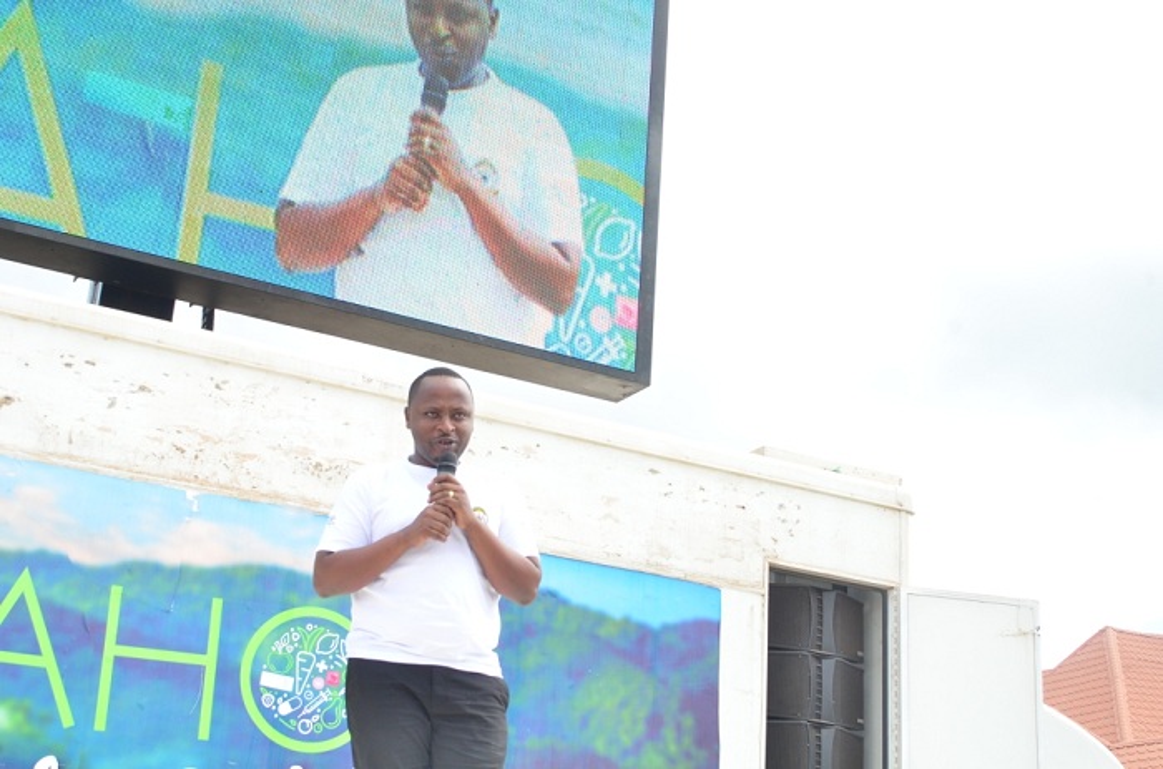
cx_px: 582
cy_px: 384
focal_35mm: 51
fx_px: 1643
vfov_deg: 26.3
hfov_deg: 39.0
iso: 500
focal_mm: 34
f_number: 7.1
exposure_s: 1/250
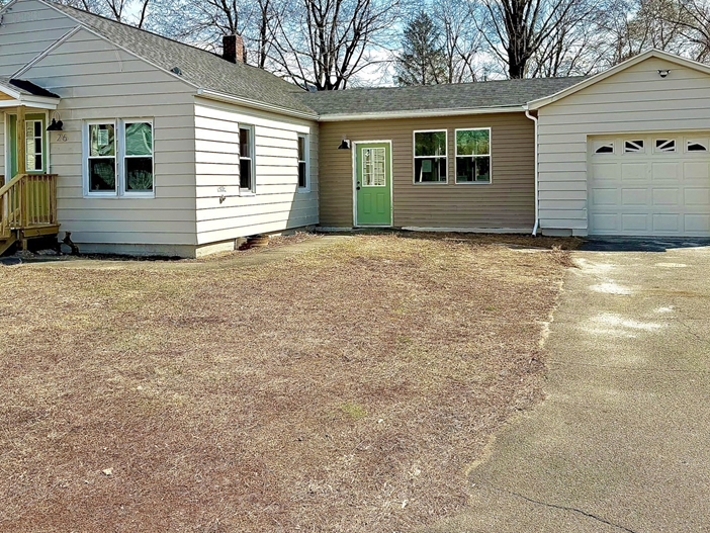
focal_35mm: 35
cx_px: 323
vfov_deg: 40.3
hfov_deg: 52.5
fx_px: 718
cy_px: 188
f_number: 1.78
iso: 80
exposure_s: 1/4975
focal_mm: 6.76
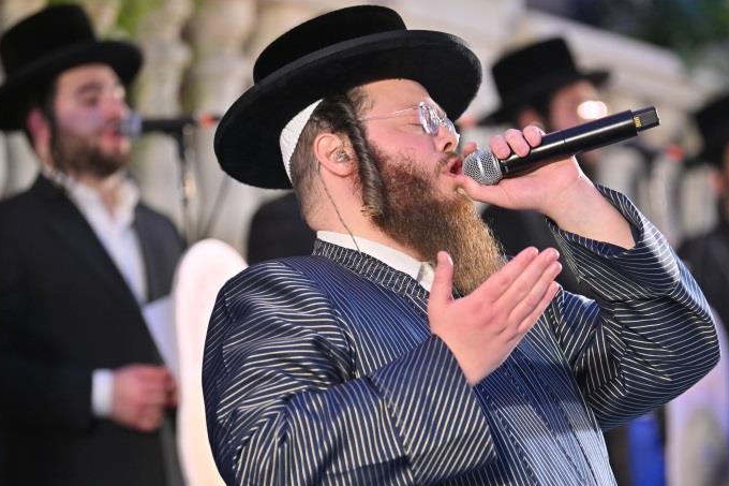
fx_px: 4575
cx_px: 481
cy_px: 331
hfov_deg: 9.1
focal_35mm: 226
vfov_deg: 6.1
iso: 640
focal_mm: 150
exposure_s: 1/320
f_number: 2.8
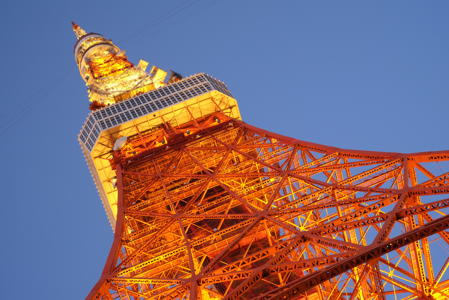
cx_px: 224
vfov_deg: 25.5
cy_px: 150
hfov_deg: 37.5
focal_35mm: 53
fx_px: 661
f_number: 11
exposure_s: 1/6
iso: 800
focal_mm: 35
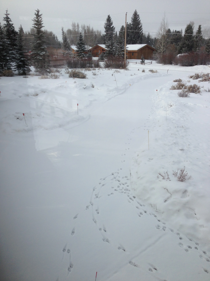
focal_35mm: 33
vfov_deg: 55.4
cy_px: 140
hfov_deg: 42.9
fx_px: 267
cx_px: 105
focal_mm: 4.13
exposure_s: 1/1232
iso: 50
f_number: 2.4
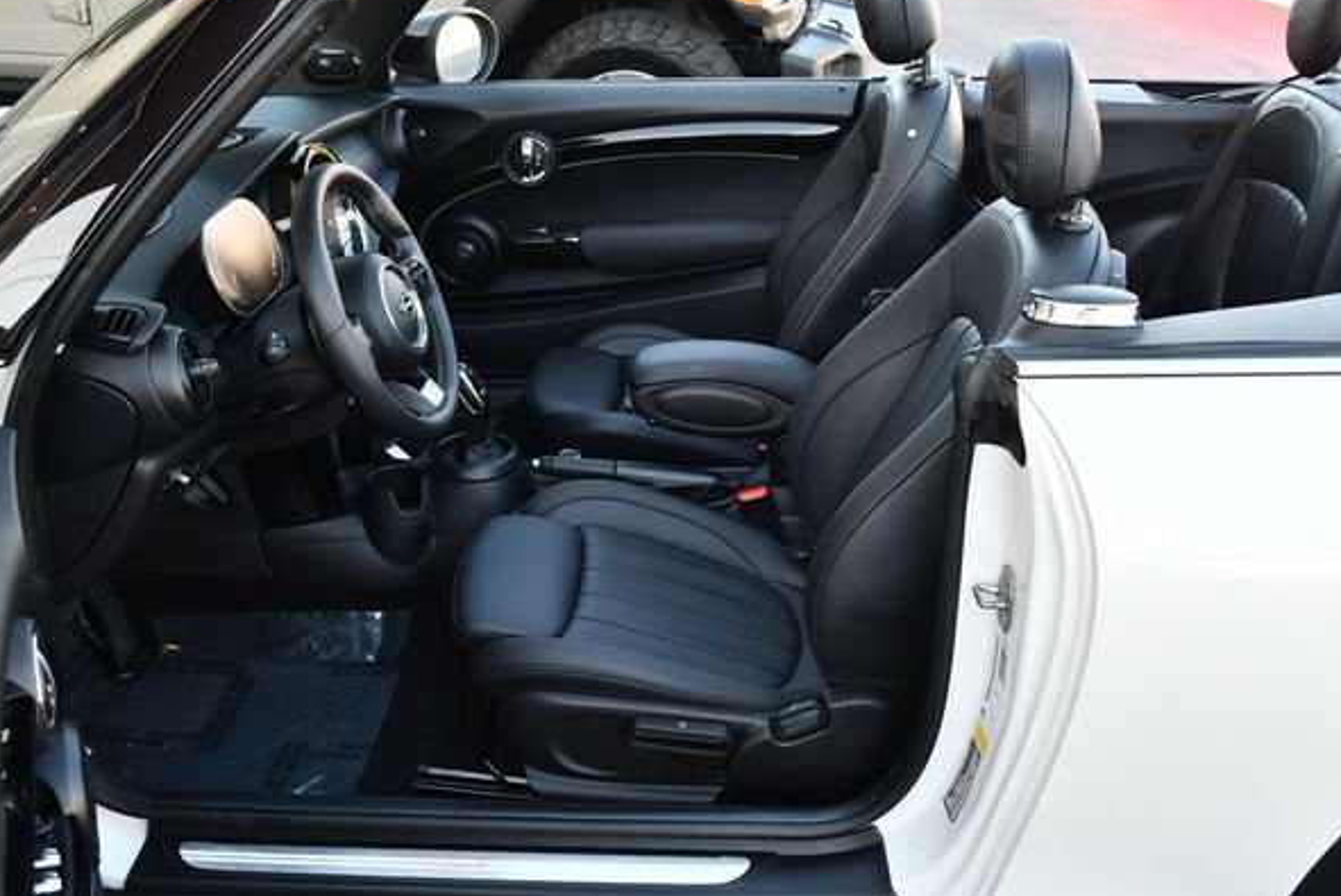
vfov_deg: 34.2
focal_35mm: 39
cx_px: 672
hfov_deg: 49.5
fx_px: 1454
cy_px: 415
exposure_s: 1/250
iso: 400
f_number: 3.5
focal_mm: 18
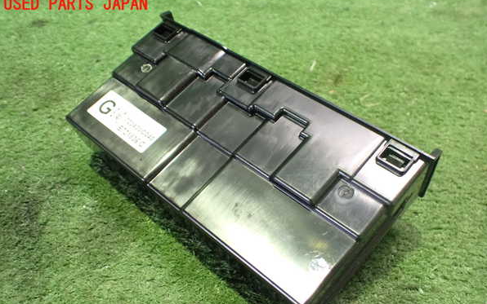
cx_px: 244
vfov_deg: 39.3
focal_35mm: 32
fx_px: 425
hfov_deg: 59.6
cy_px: 178
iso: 1250
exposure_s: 1/30
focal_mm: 5.4
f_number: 2.3
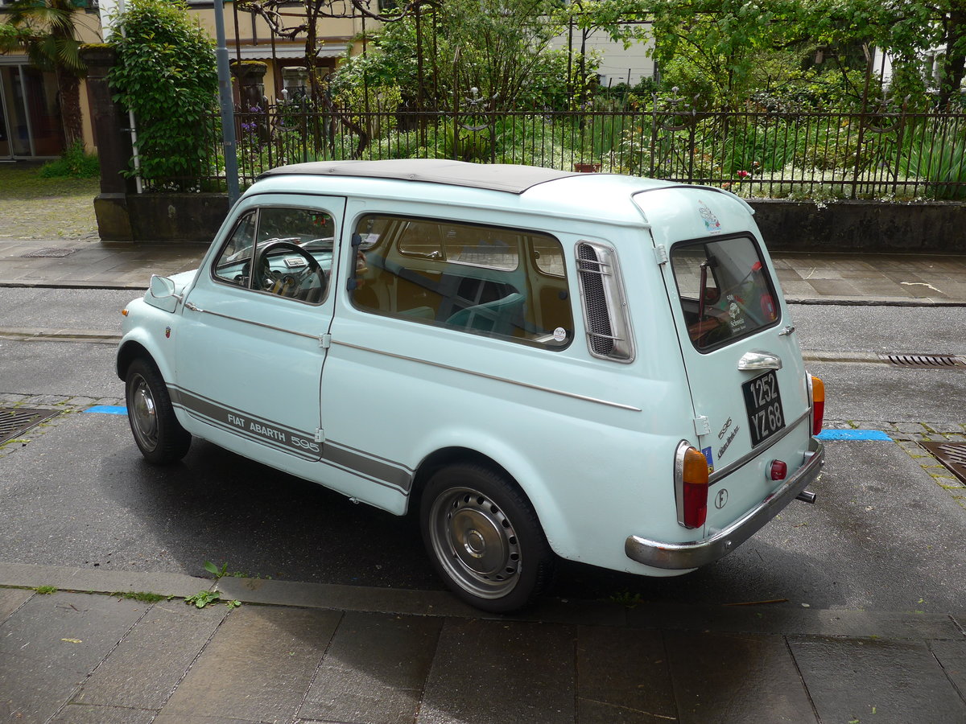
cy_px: 362
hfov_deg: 61.7
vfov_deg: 48.2
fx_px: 809
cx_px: 483
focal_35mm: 29
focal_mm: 6
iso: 80
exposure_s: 1/800
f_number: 2.8
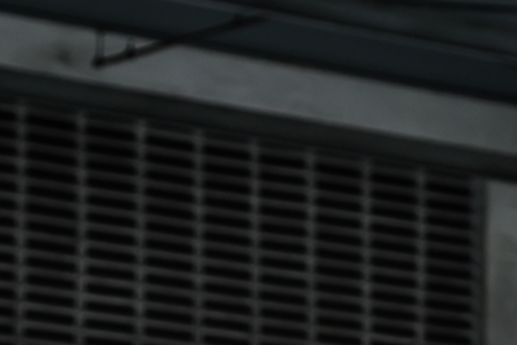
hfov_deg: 7.9
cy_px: 944
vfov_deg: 5.2
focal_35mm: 255
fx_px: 3662
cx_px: 868
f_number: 5
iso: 100
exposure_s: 1/160
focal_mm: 43
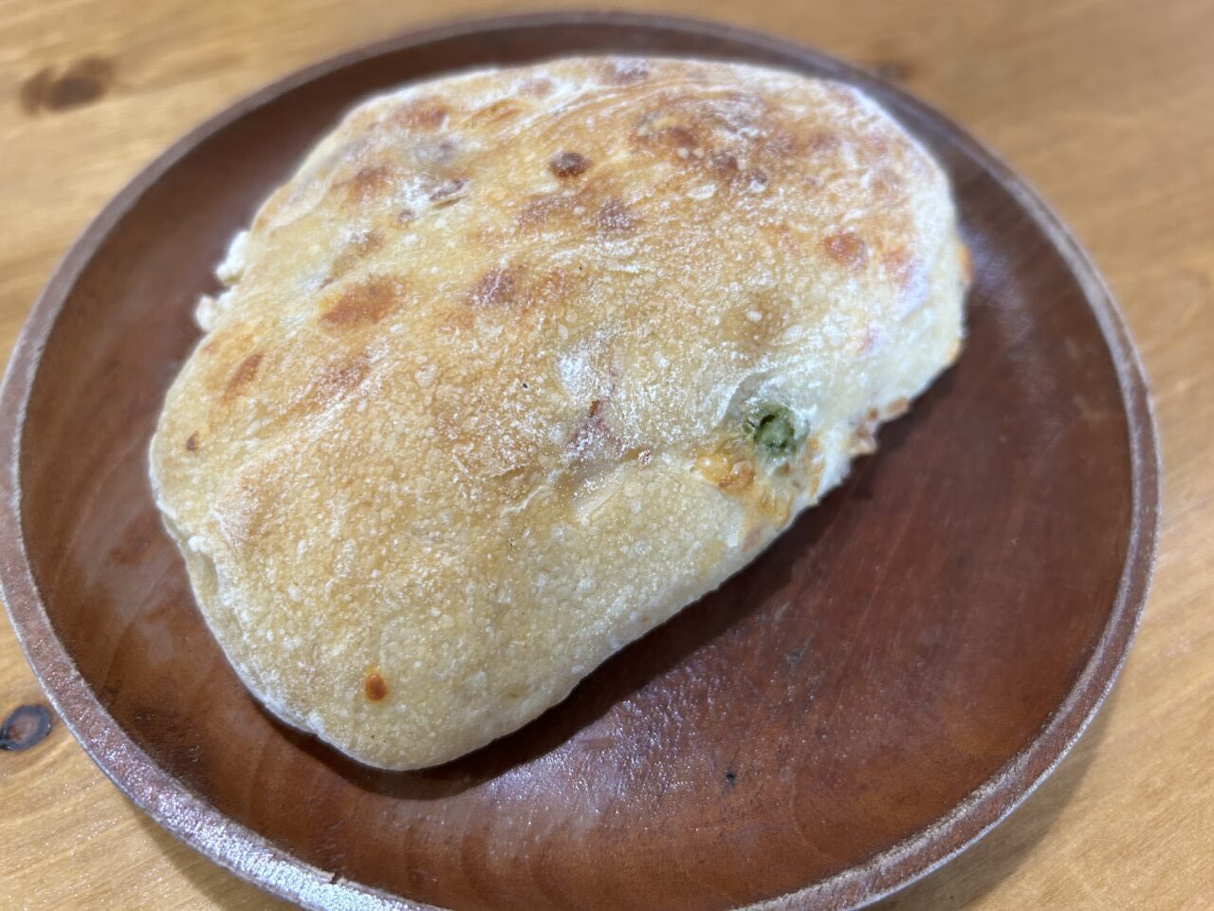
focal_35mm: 26
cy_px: 456
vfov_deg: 53.1
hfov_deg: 67.3
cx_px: 607
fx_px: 912
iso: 160
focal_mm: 5.7
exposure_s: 1/60
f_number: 1.5
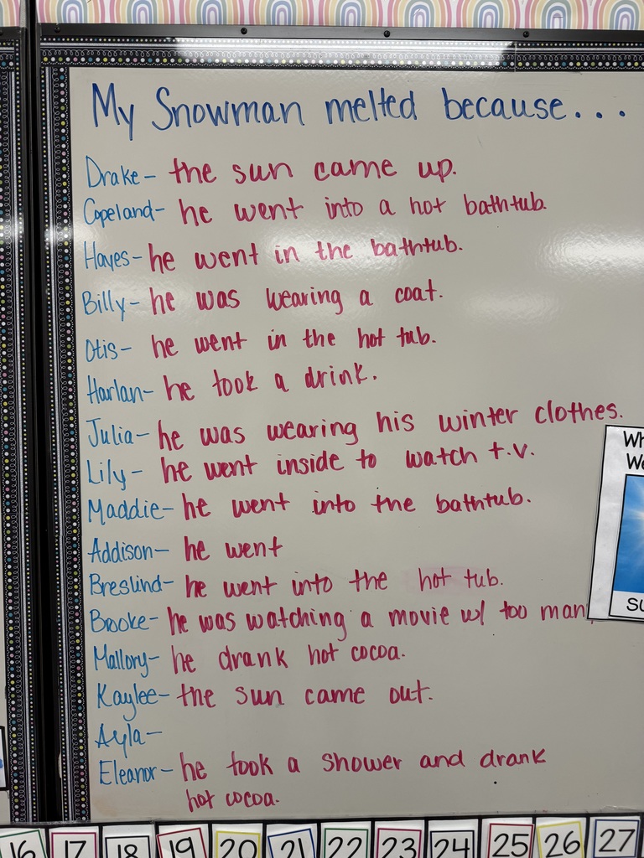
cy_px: 429
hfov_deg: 56.8
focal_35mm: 24
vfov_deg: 71.6
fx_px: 595
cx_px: 322
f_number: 1.78
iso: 160
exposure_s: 1/120
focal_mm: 6.76
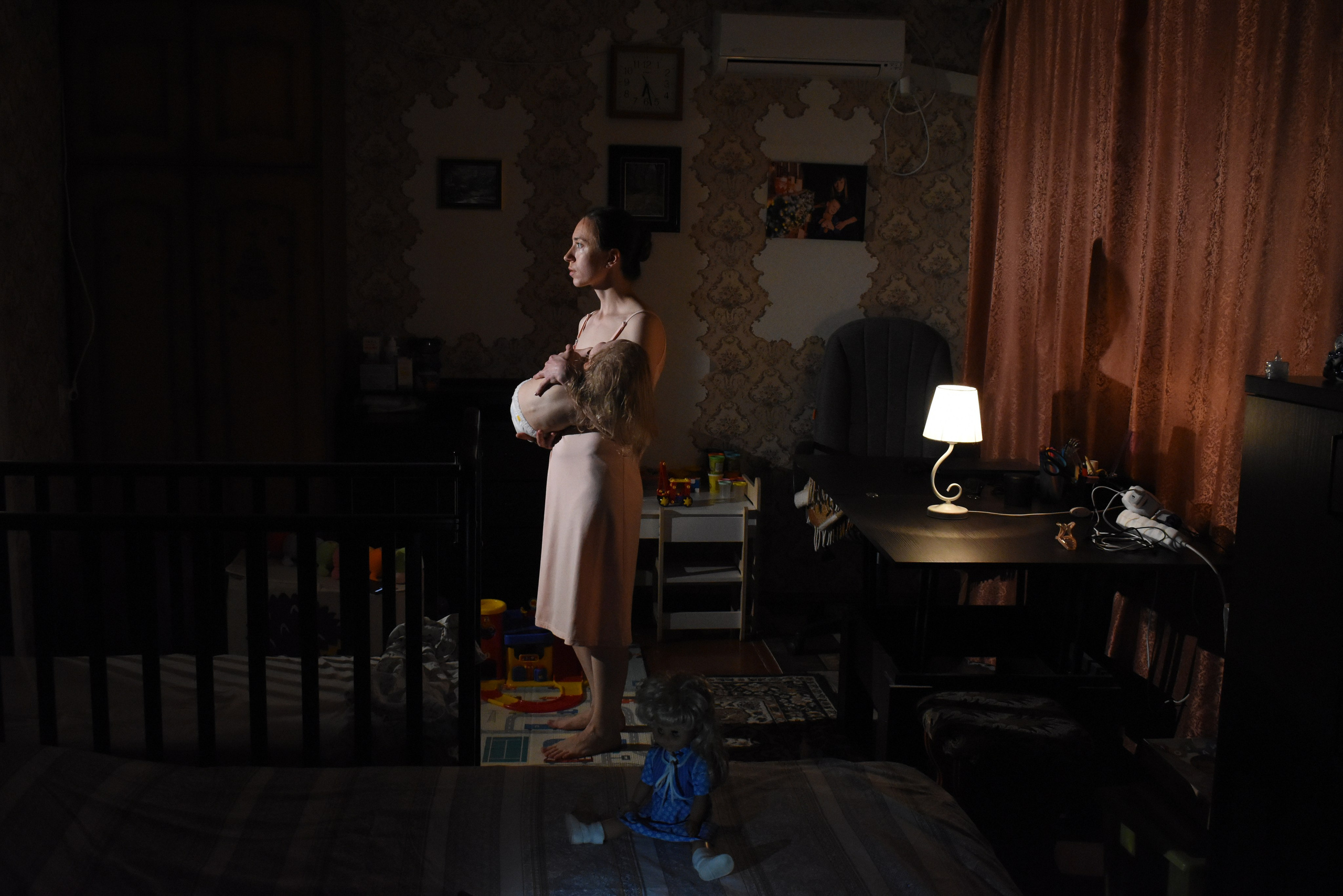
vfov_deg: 36.9
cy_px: 448
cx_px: 672
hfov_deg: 53.1
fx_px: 1343
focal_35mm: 36
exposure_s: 1/100
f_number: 5.6
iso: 3200
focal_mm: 24
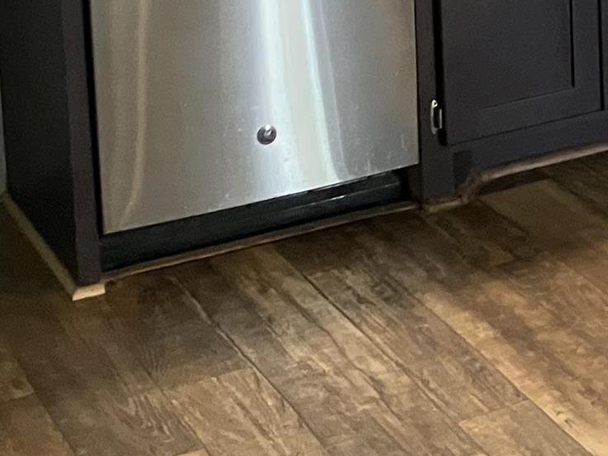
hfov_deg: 15.8
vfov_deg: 11.9
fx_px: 2055
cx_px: 840
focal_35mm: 117
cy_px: -287
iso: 320
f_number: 1.8
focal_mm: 3.99
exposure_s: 1/60
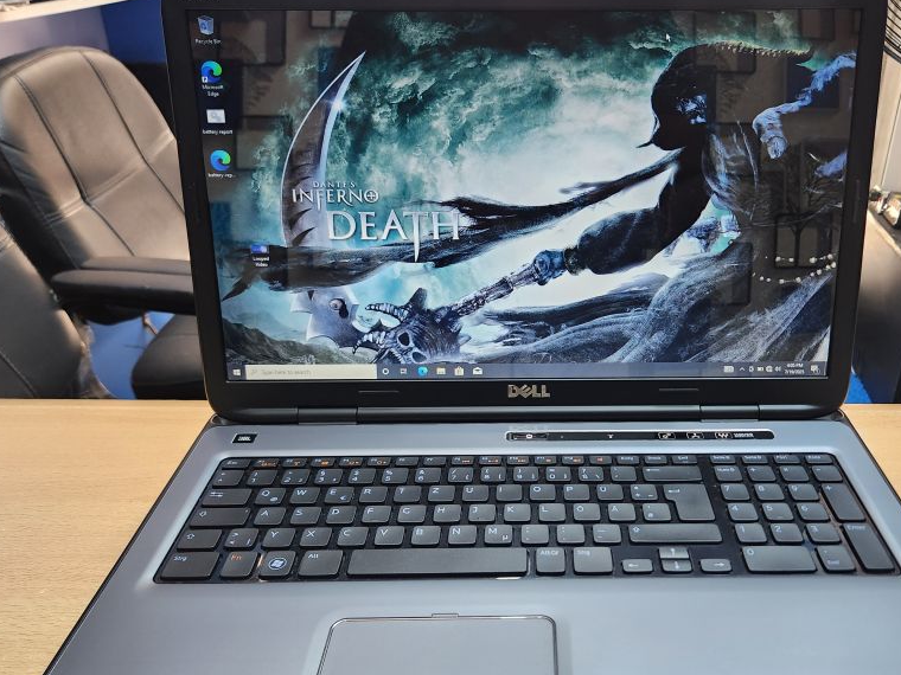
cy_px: 381
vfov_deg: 45.3
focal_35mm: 31
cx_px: 536
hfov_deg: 57.9
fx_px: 807
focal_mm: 5.4
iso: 320
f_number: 1.8
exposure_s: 1/100
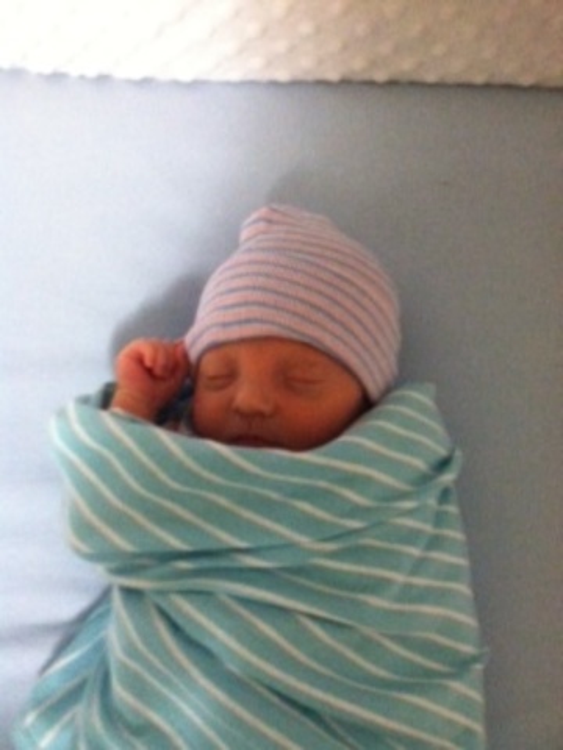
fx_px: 759
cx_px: 282
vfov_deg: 52.6
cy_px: 375
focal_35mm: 35
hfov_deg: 40.7
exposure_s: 1/15
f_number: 2.8
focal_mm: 3.85
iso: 800
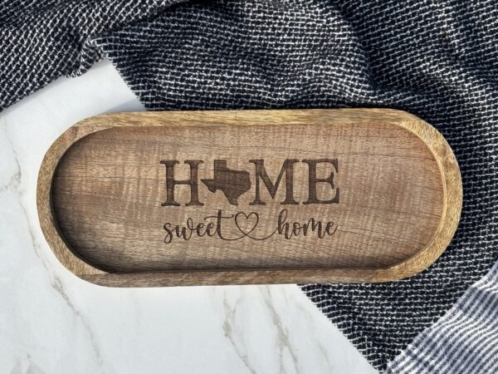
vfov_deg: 28.0
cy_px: 187
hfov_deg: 36.8
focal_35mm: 52
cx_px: 249
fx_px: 748
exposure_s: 1/1724
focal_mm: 5.96
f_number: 1.6
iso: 32
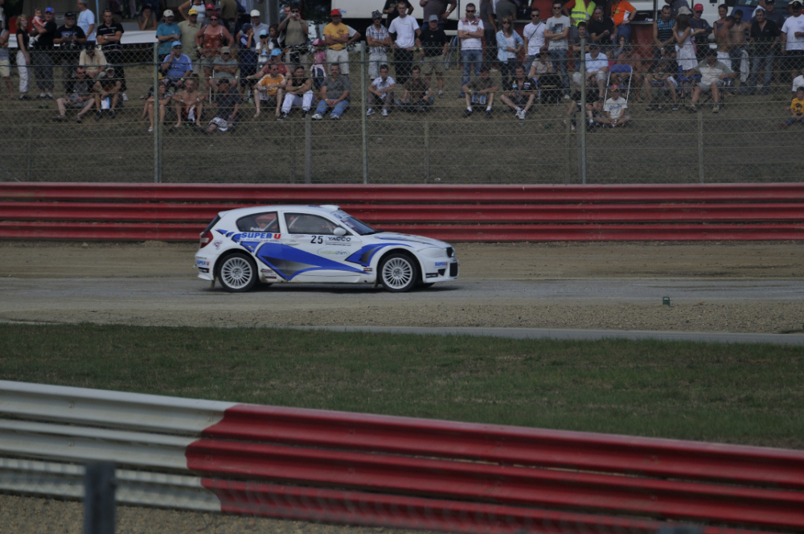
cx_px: 402
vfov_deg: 3.0
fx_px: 10037
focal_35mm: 450
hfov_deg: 4.6
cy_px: 267
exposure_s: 1/1000
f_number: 5.6
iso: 200
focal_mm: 300
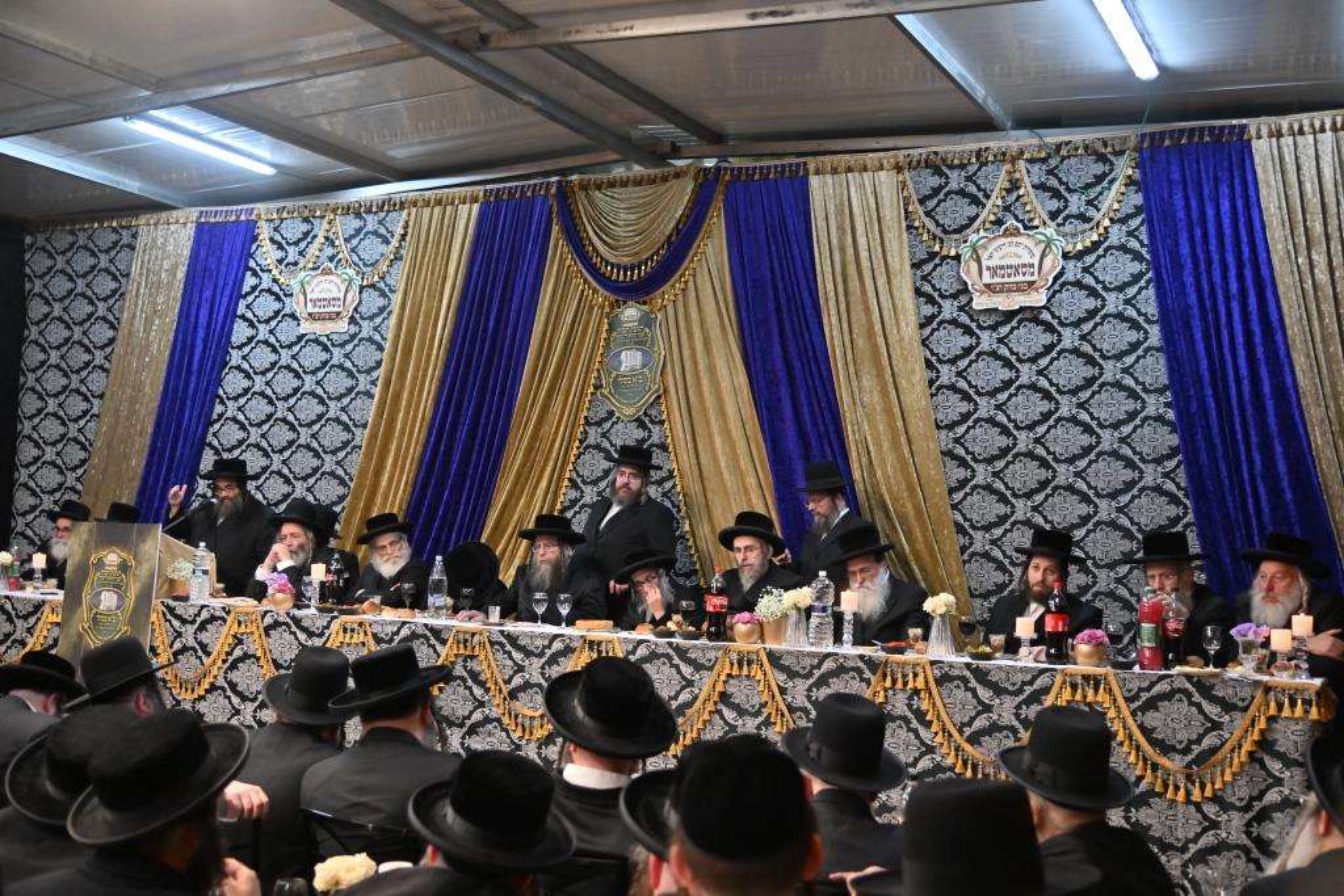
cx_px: 672
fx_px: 1419
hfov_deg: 50.7
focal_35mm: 38
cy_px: 448
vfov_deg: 35.1
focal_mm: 38
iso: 1250
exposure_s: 1/160
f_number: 4
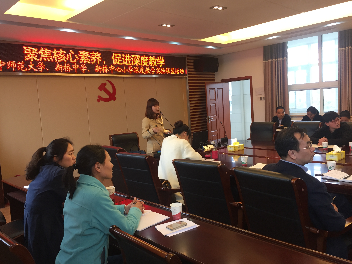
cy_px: 131
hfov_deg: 60.0
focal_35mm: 30
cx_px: 171
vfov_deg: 46.8
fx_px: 305
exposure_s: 1/33
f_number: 2.2
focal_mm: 4.15
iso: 80
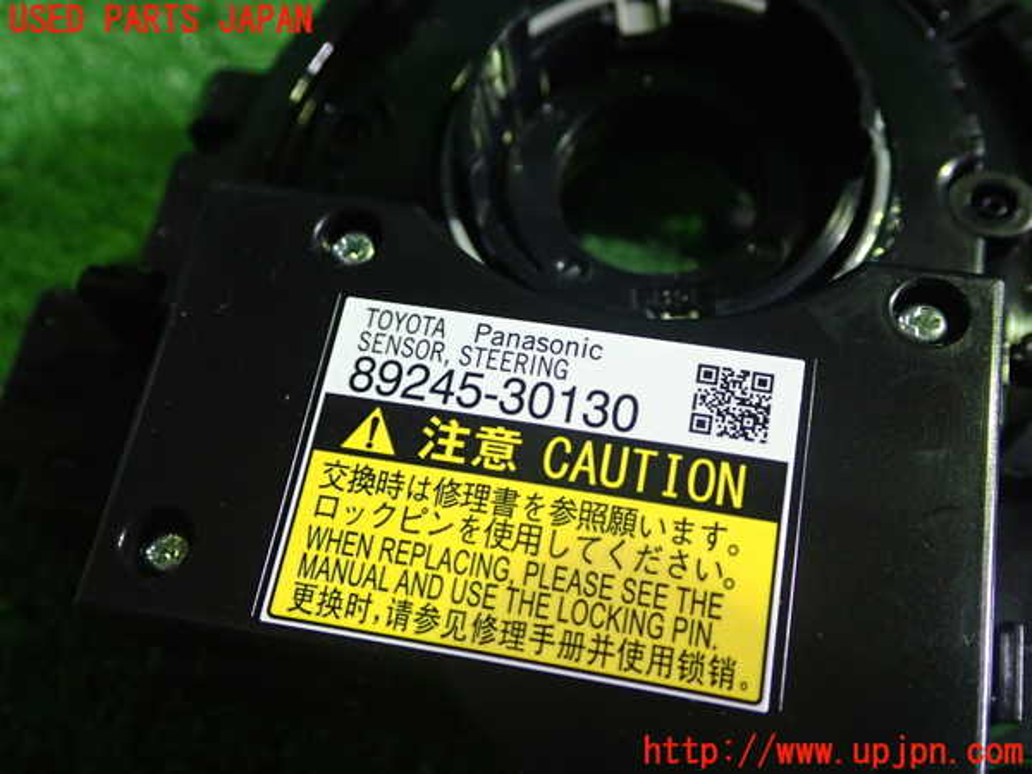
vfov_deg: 35.1
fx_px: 1222
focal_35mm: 41
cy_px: 387
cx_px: 516
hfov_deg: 45.8
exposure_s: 1/40
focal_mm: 7.31
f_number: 2.8
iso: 500
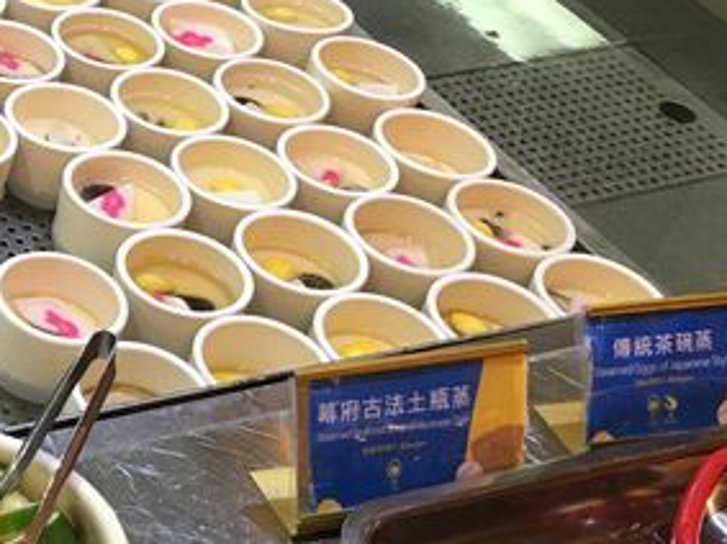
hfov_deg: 21.6
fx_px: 1721
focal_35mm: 82
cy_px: 205
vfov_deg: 18.0
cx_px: -216
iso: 25
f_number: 2.2
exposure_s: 1/15
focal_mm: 4.15
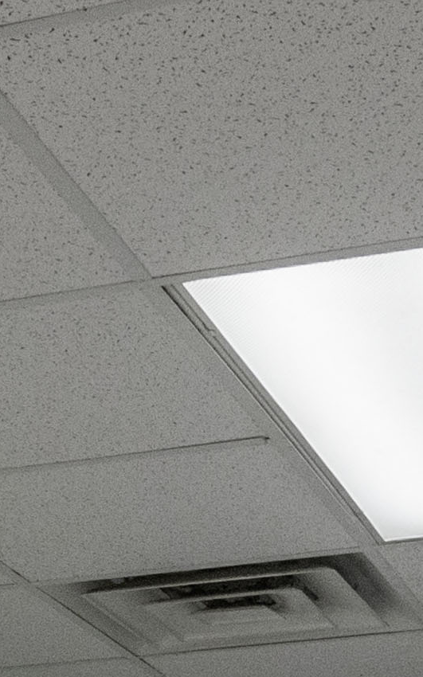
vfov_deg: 14.8
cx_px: -79
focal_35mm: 120
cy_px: 1283
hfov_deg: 10.8
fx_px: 2207
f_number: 8
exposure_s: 1/160
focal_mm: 16.5
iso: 1600
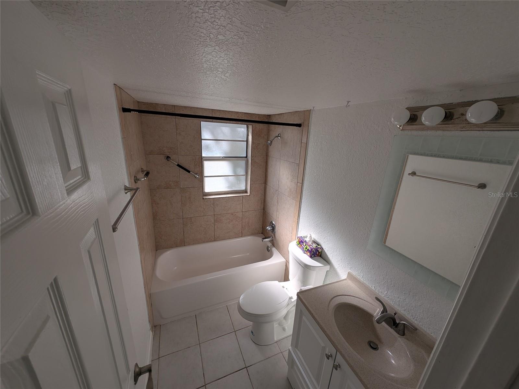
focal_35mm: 12
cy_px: 194
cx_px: 260
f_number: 1.95
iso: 39
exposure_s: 1/243
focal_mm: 2.23
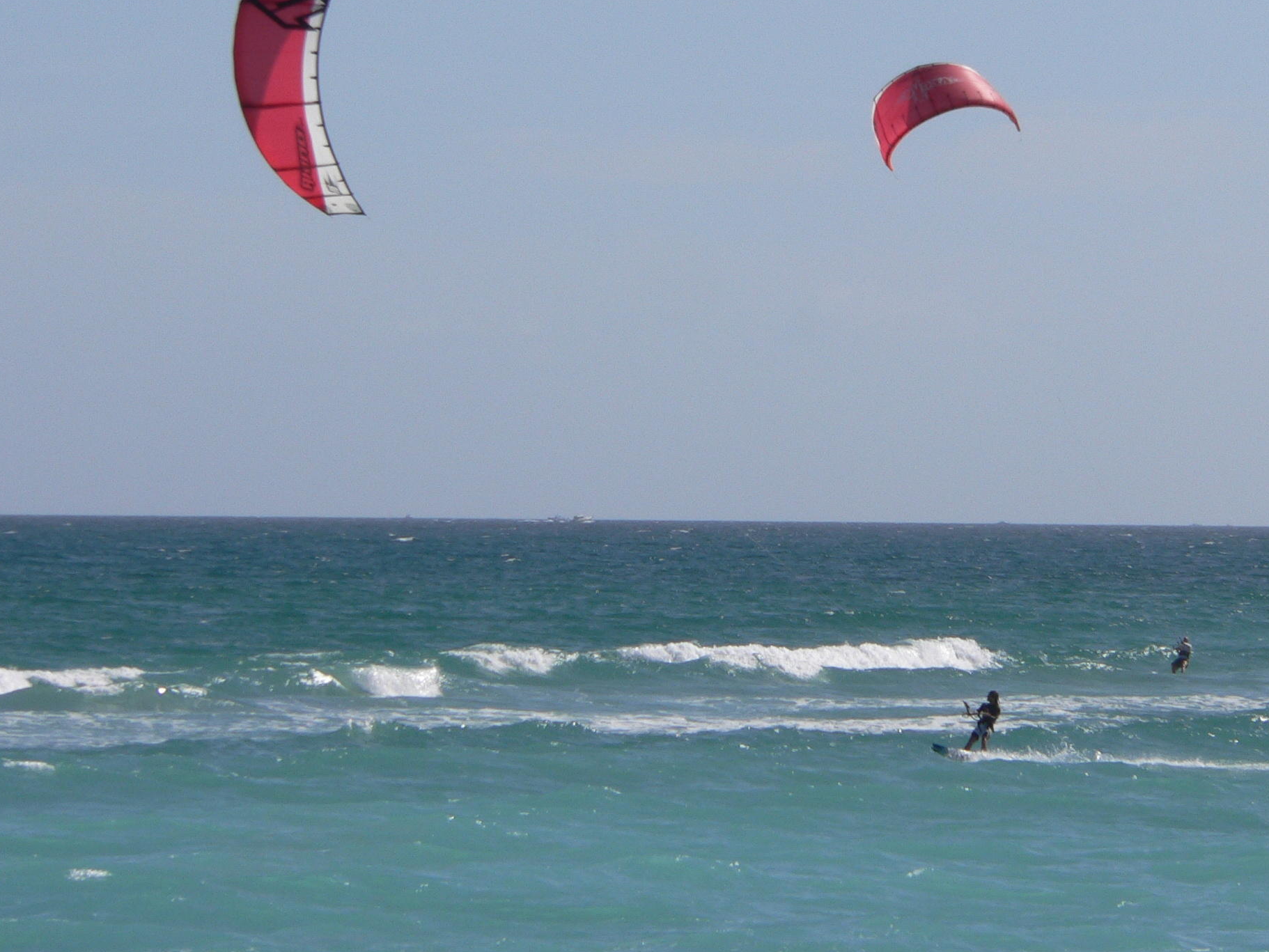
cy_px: 324
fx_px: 10816
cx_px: 752
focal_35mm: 295
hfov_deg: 6.7
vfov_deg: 5.0
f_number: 5.6
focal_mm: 35
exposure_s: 1/800
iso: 80
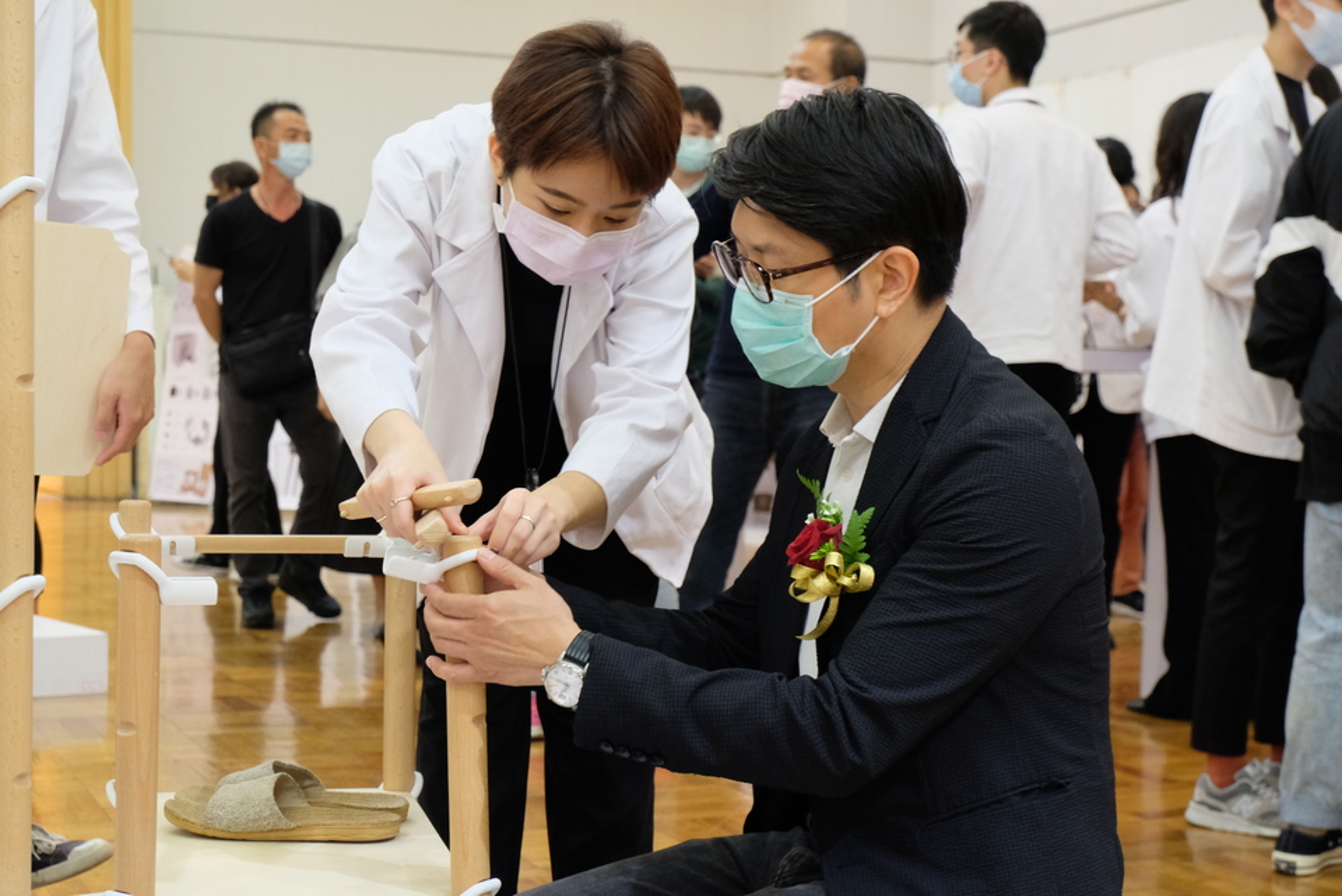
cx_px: 671
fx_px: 2163
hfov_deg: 34.5
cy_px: 448
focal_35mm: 58
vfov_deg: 23.4
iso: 3200
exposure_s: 1/60
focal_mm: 38.5
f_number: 5.2
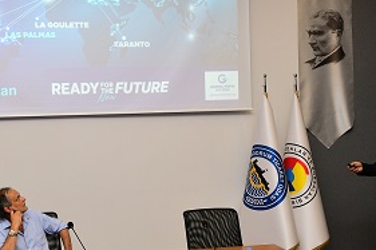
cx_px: 104
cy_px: 112
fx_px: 491
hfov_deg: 41.0
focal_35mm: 47
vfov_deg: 28.6
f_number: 5
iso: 1250
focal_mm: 16
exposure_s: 1/125
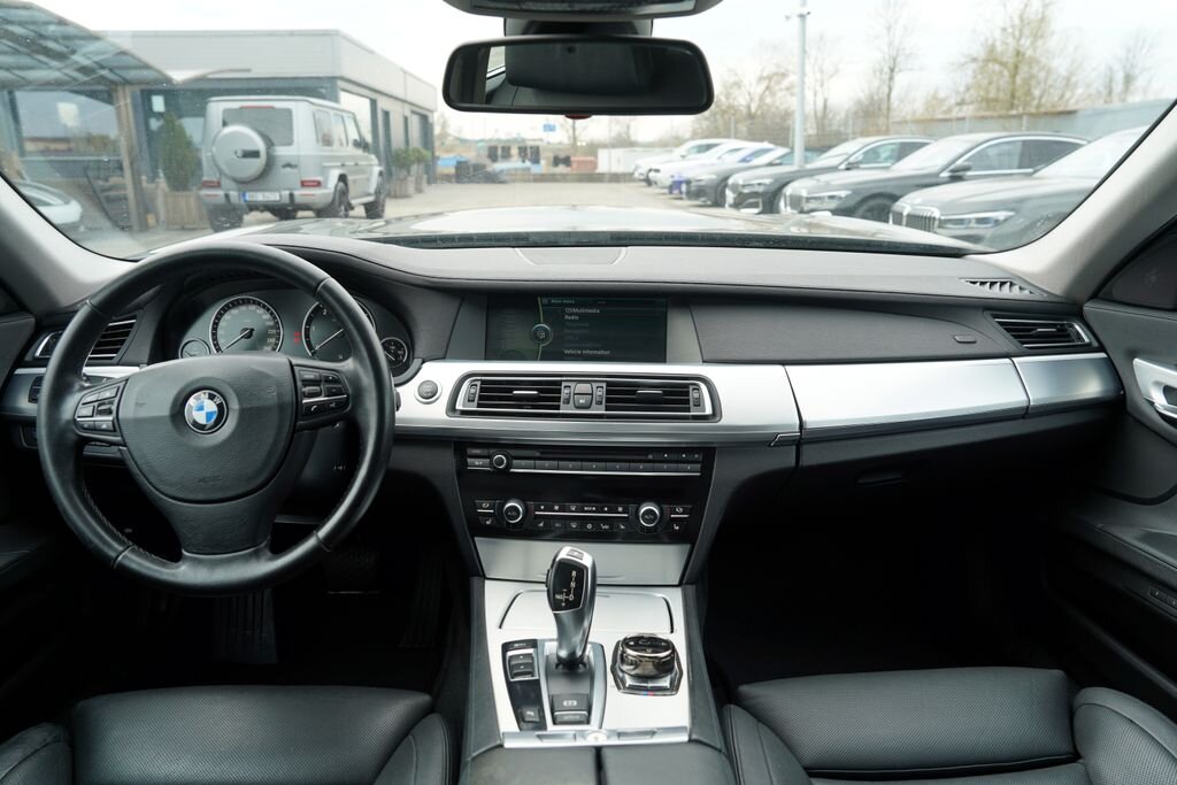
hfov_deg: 73.7
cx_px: 588
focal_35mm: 24
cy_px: 392
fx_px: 785
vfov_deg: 53.1
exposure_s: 1/100
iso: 100
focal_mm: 24
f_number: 5
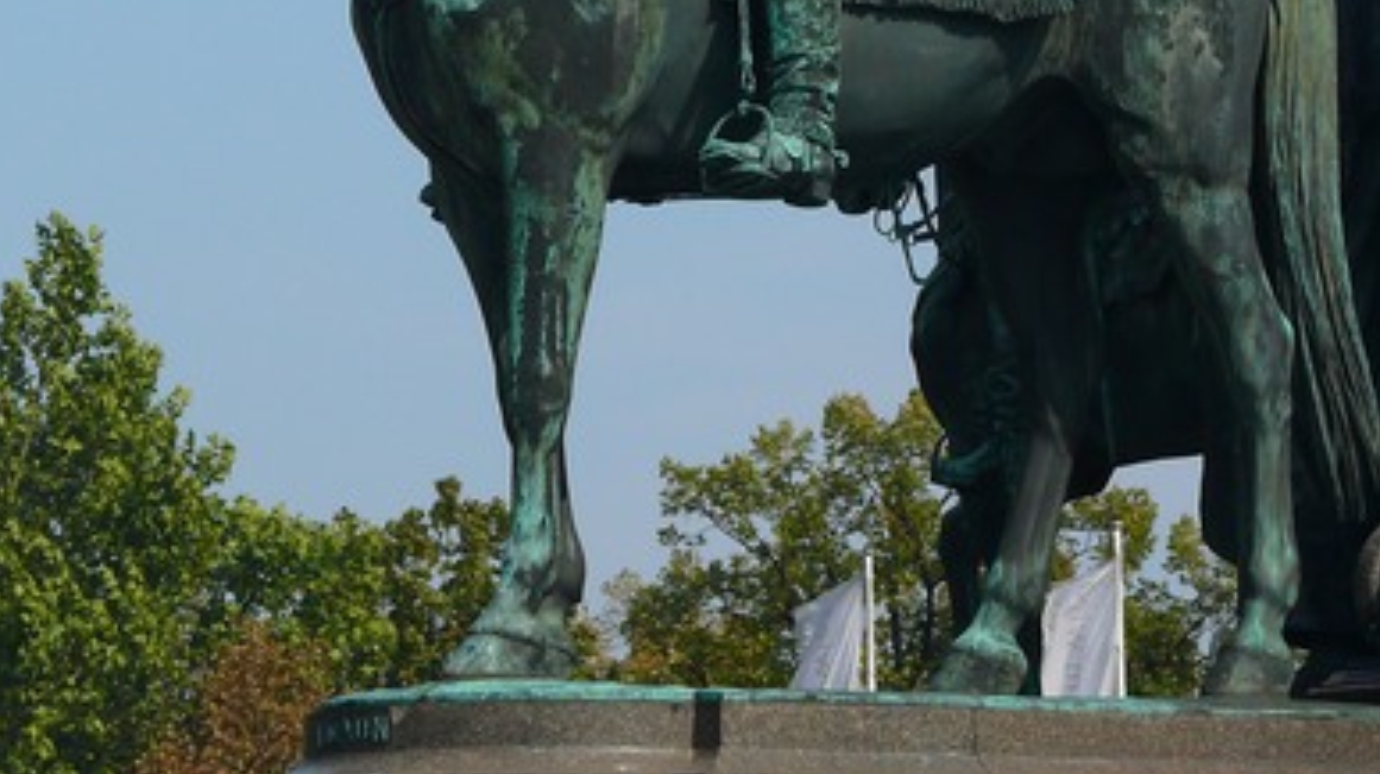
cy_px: -57
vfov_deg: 3.6
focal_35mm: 336
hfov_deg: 6.4
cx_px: 414
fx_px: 12286
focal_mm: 33.6
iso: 100
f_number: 5.6
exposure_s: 1/200
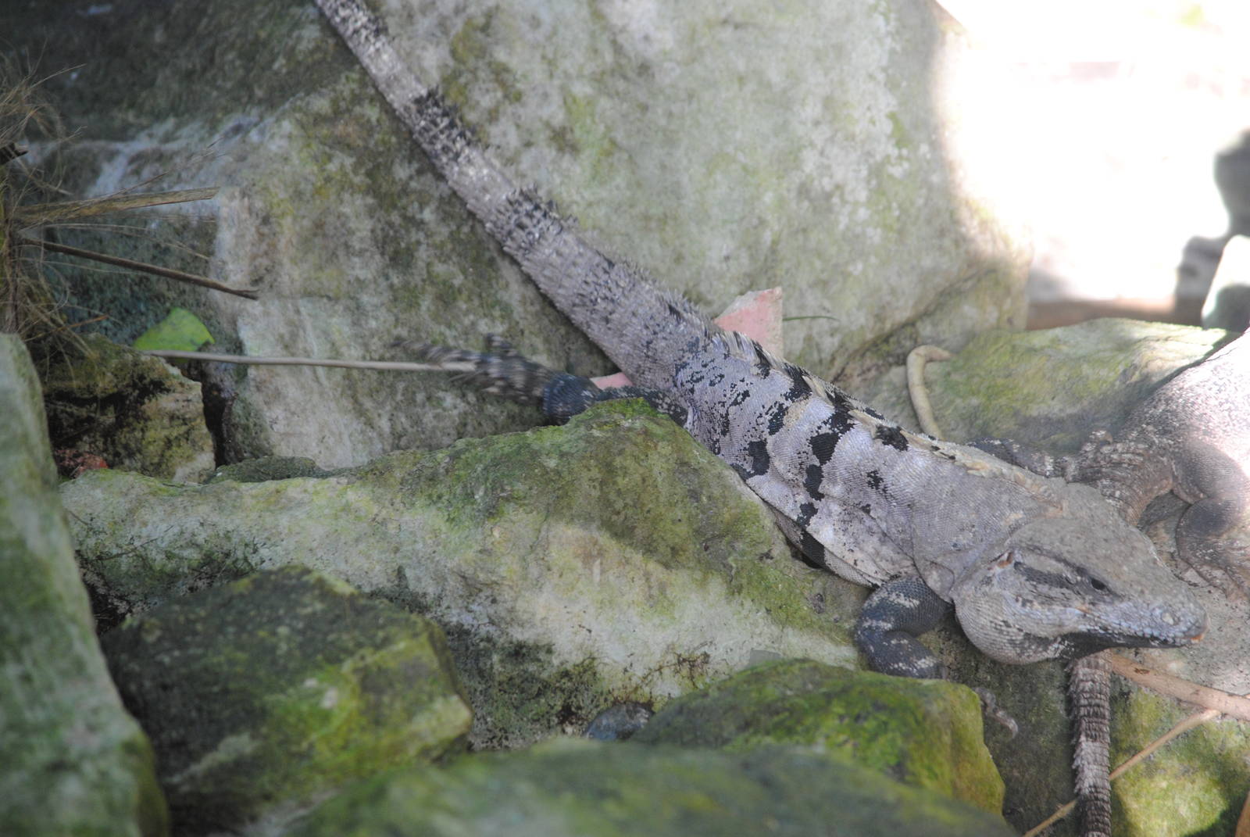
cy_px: 418
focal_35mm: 270
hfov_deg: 7.6
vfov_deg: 5.1
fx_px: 9386
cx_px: 625
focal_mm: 180
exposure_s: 1/125
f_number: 5
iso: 400
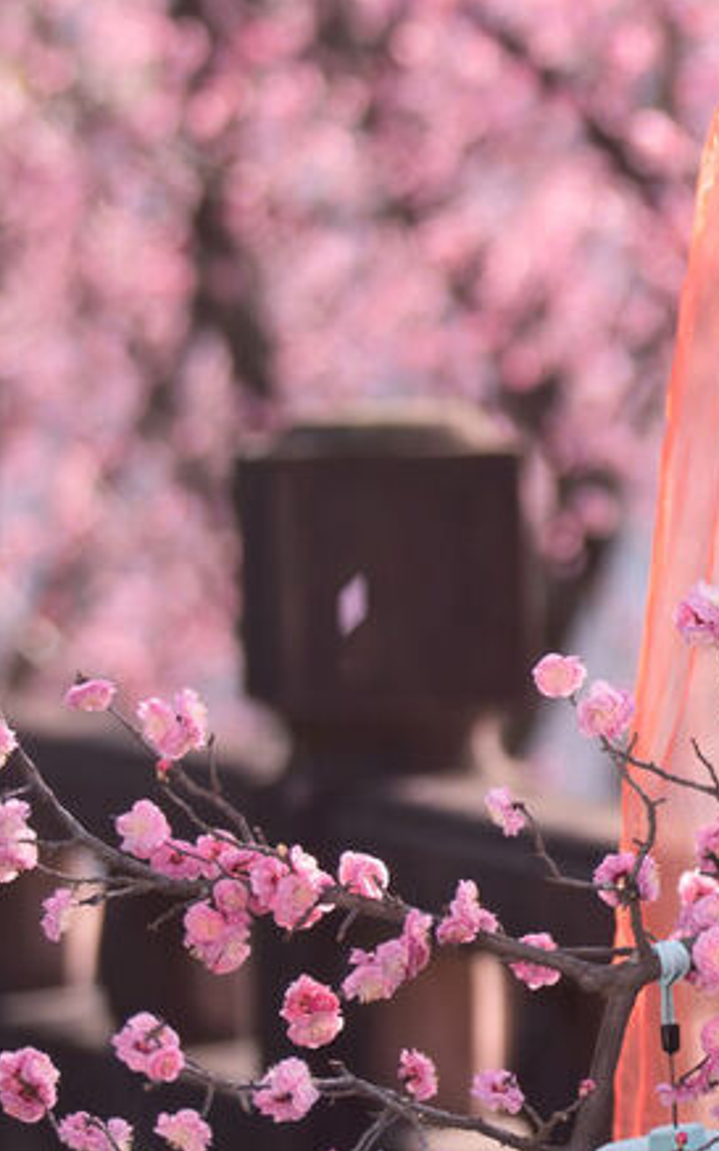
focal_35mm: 375
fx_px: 11761
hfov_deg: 3.5
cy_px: 573
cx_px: 1380
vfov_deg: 5.6
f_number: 2.8
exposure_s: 1/5000
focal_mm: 102
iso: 800
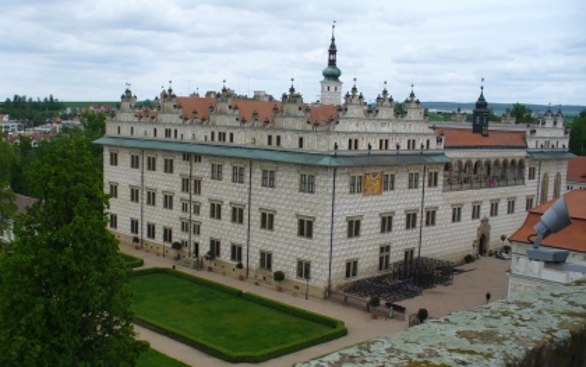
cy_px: 198
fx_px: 671
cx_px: 273
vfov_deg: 30.6
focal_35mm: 42
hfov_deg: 47.1
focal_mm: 6.1
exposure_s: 1/320
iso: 80
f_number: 5.6
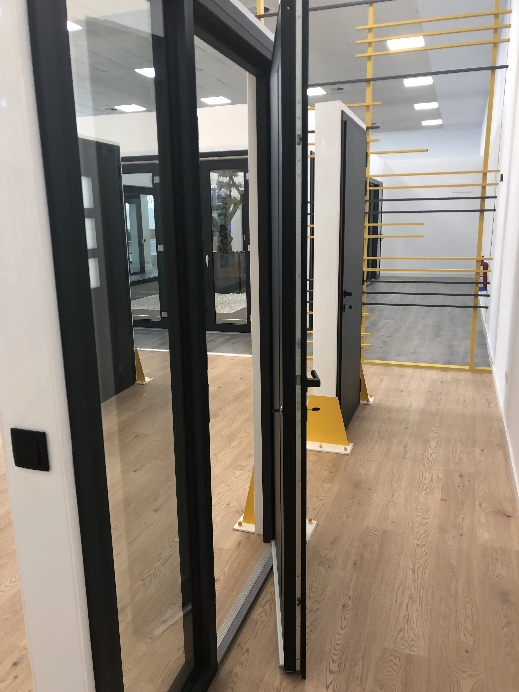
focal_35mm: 28
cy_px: 346
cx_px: 260
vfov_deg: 63.4
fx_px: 560
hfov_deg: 49.7
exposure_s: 1/25
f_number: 1.8
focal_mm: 4
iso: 32
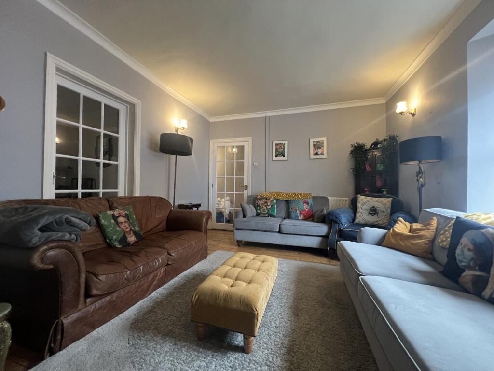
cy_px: 186
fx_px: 186
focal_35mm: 13
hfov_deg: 106.2
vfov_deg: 89.9
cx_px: 247
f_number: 1.8
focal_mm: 1.57
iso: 320
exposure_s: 1/50
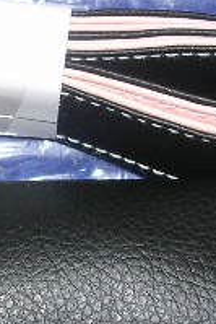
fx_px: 1141
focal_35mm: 127
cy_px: 122
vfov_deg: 16.1
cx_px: -32
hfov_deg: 10.7
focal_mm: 5.8
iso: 50
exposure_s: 1/60.1
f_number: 2.8
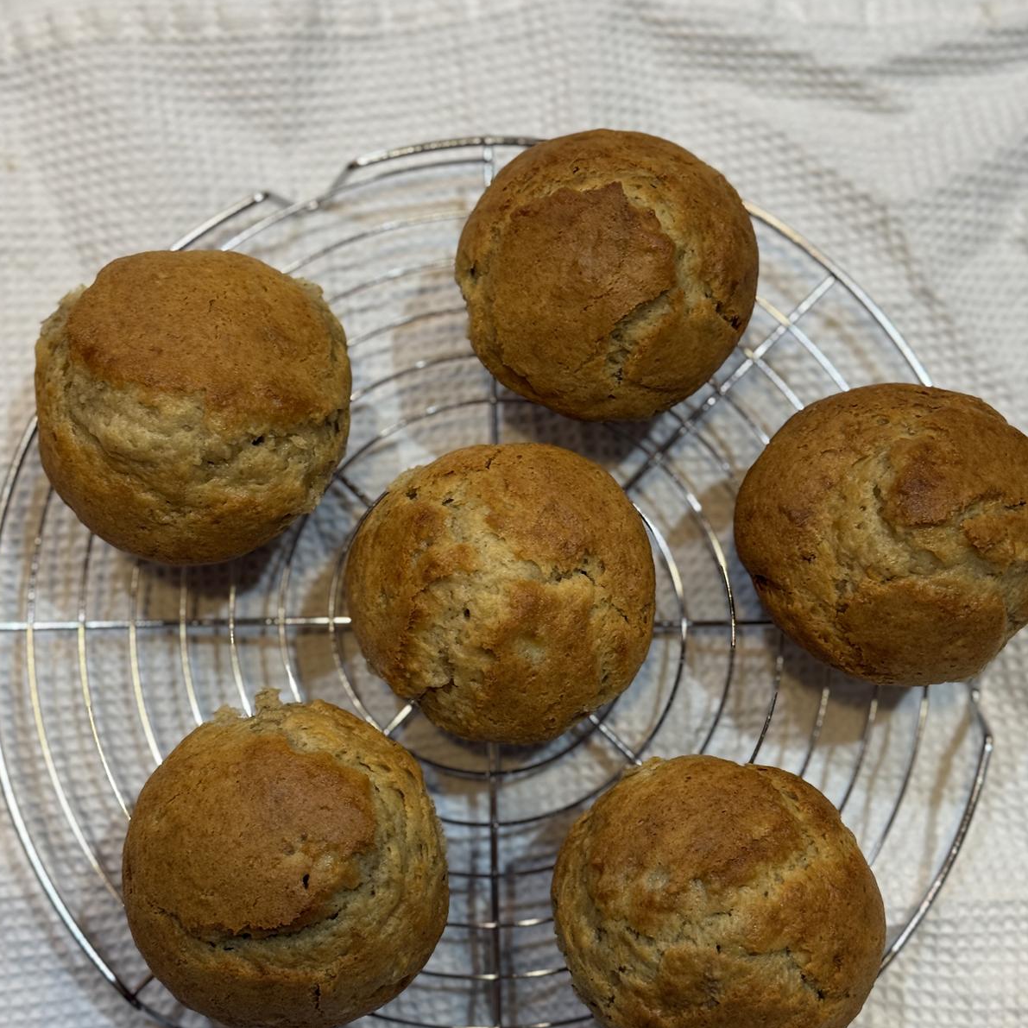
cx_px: 511
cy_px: 575
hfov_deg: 30.0
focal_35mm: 57
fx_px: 1915
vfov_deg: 30.0
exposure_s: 1/60
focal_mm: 6.76
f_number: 1.78
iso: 125
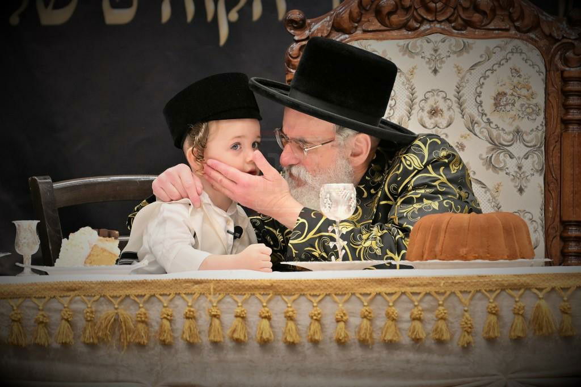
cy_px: 194
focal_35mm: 300
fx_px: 4840
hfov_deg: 6.9
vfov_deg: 4.6
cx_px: 290
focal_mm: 200
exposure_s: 1/250
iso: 200
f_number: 2.8
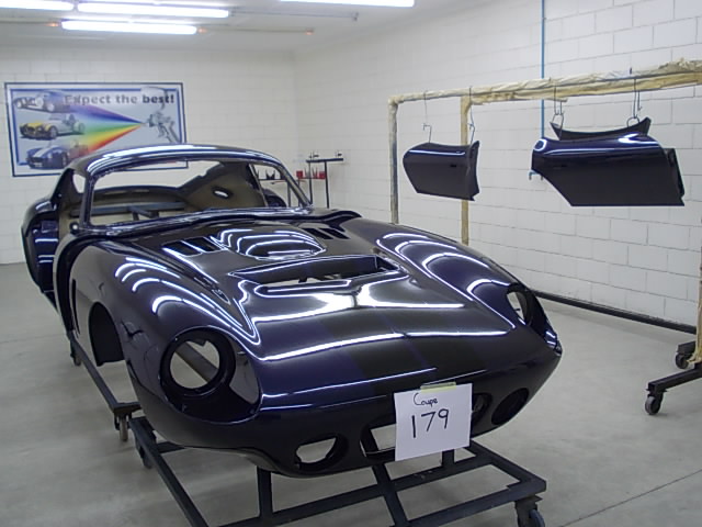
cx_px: 351
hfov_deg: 49.0
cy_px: 264
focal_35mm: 38
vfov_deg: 37.7
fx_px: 771
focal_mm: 5.3
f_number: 3.1
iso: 140
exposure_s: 1/30
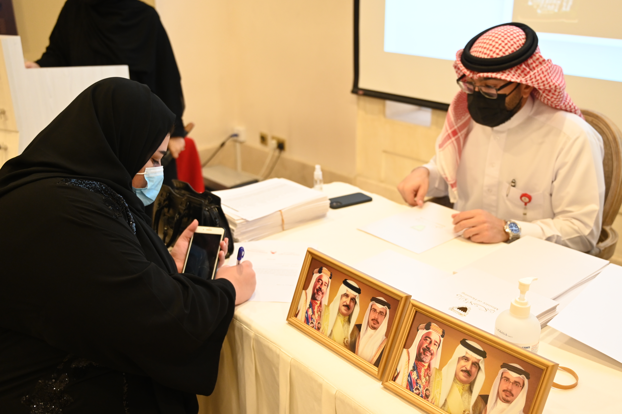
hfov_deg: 51.9
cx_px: 311
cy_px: 207
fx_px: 639
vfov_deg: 35.9
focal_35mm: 37
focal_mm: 37
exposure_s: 1/60
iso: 2000
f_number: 4
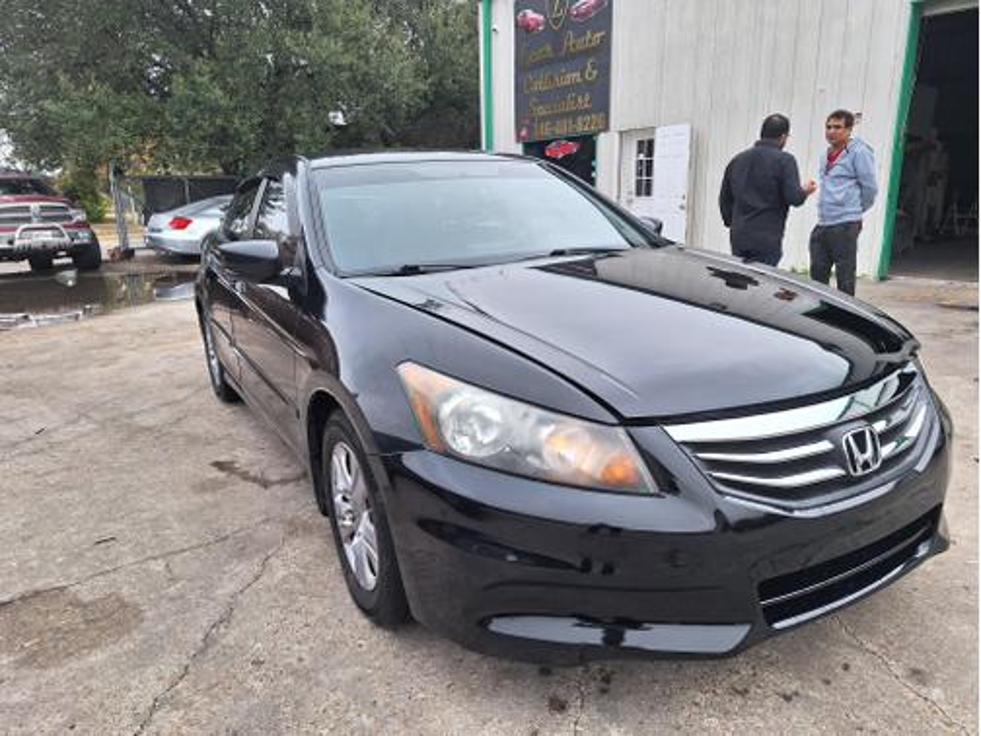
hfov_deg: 73.9
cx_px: 490
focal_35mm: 23
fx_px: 652
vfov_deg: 58.9
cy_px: 368
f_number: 1.8
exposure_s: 1/707
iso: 40
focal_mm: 5.54
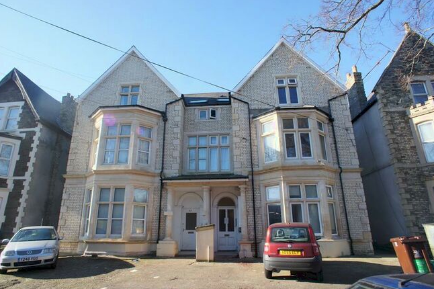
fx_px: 313
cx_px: 210
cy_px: 154
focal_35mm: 26
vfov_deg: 49.5
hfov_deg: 69.4
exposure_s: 1/200
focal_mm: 16
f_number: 6.3
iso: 200
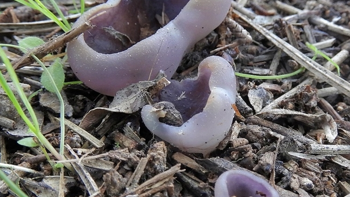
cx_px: 175
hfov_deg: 56.6
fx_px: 325
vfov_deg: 33.6
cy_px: 75
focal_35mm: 35
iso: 180
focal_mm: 4.3
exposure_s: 1/30
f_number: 3.3
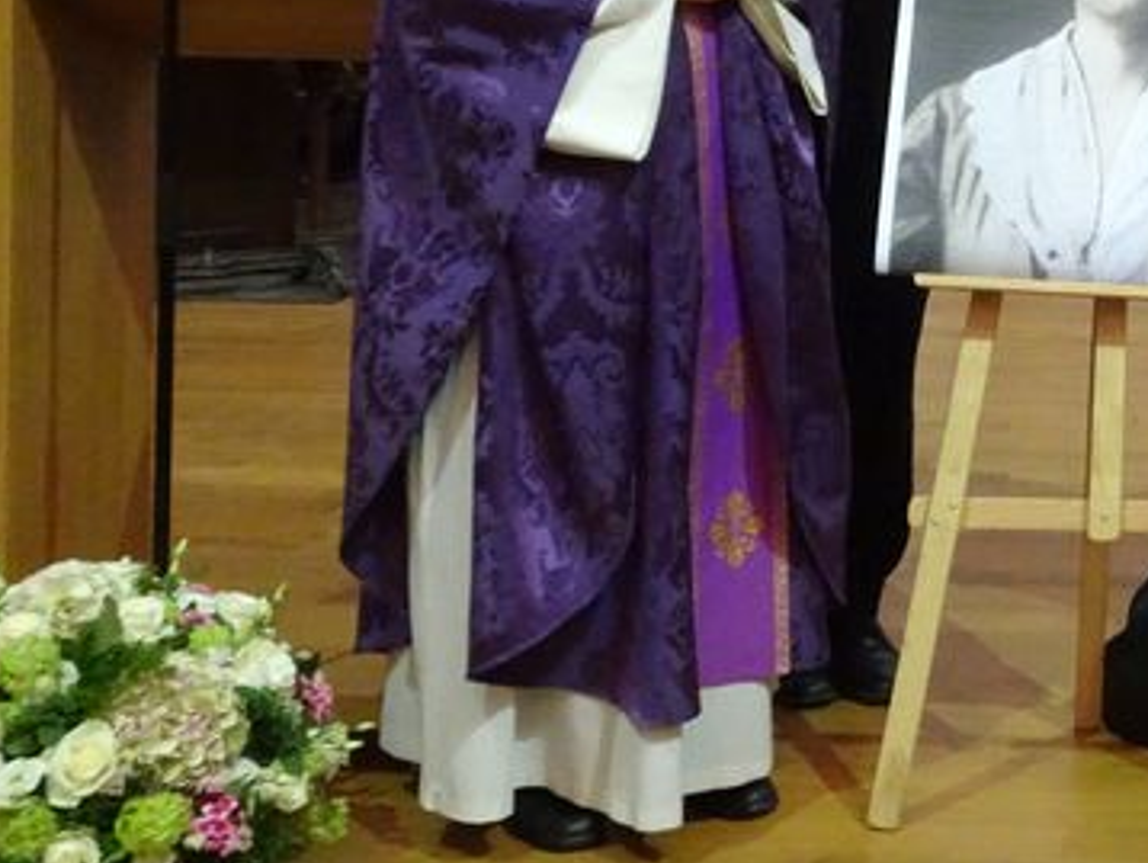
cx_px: 1267
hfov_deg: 26.6
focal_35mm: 67
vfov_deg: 21.2
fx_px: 2223
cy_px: 6
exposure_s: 1/30
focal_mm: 5.09
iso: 1250
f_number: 3.5
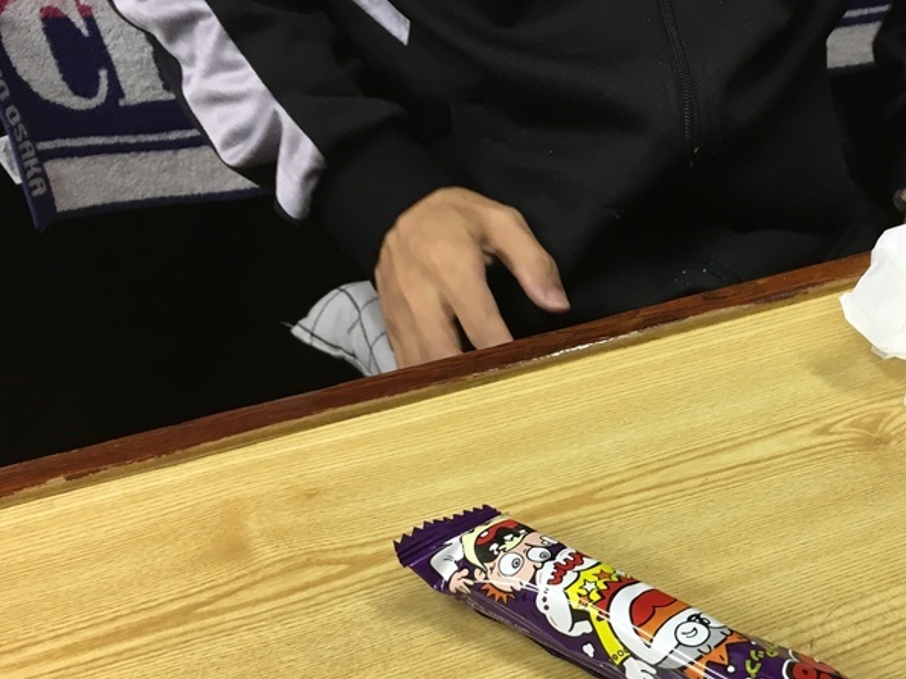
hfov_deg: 37.2
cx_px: 685
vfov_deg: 28.4
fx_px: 1308
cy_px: 551
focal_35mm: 50
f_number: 2.2
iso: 64
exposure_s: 1/30
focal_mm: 4.15
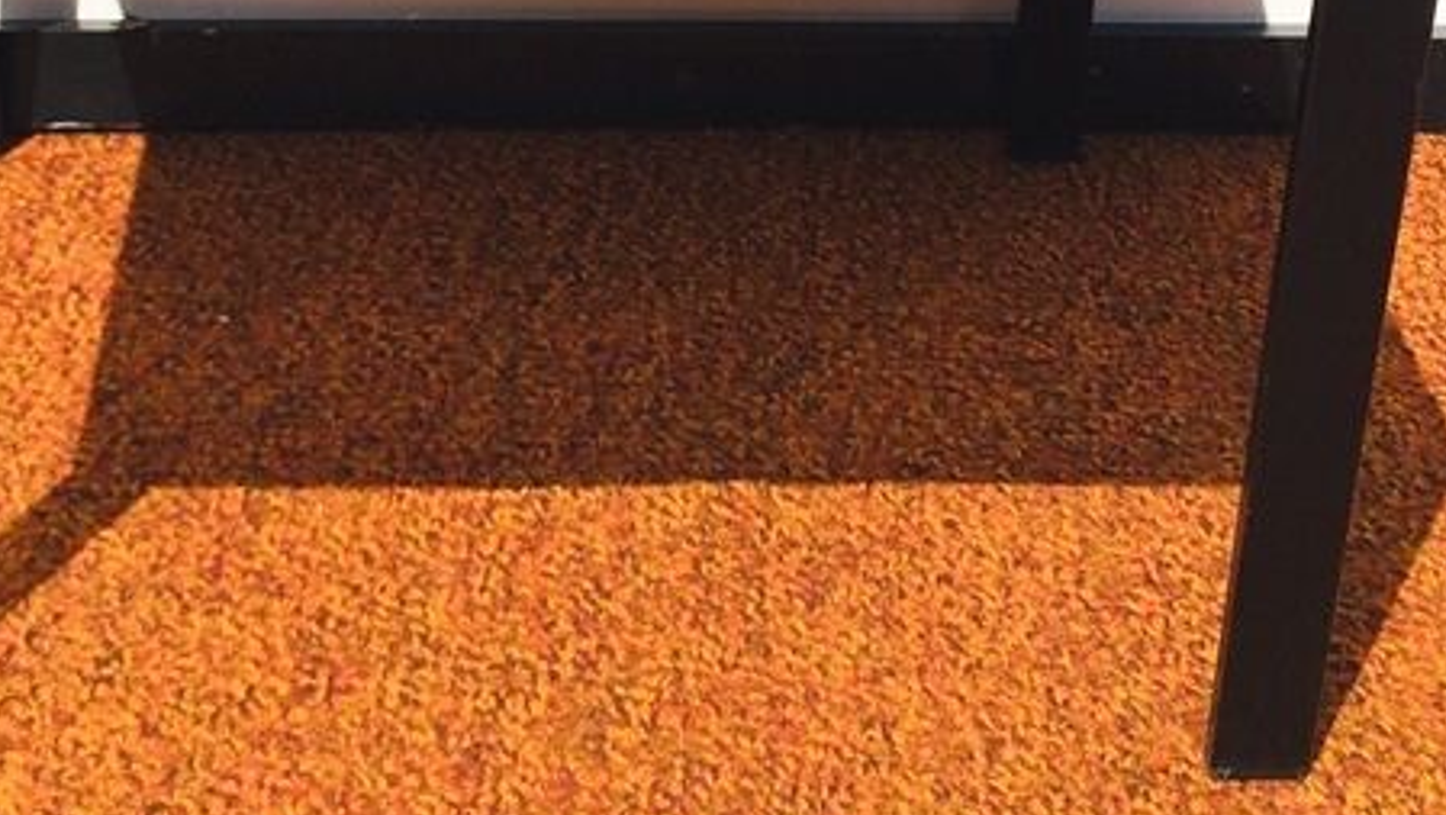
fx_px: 2762
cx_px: 496
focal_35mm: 72
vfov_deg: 16.4
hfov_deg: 29.2
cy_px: -19
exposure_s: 1/2740
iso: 32
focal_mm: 4.15
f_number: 2.2
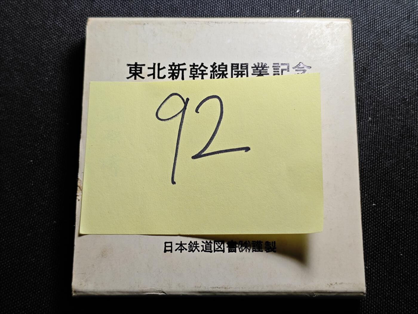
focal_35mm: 49
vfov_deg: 29.7
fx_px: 592
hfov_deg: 38.9
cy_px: 157
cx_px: 209
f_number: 1.6
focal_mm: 5.84
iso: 125
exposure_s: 1/100
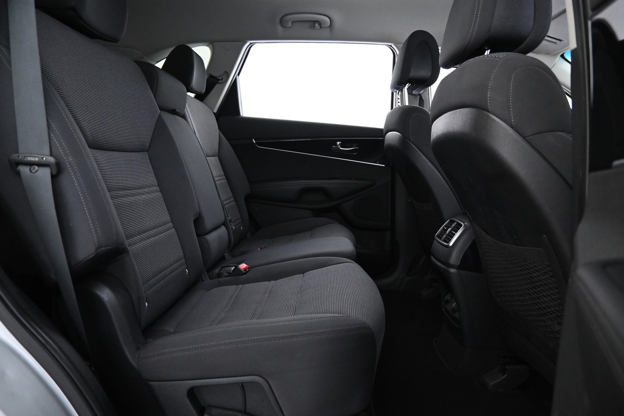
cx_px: 312
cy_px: 208
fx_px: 416
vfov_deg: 53.1
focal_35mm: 24
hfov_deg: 73.7
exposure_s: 1/25
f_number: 3.5
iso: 3600
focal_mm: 16
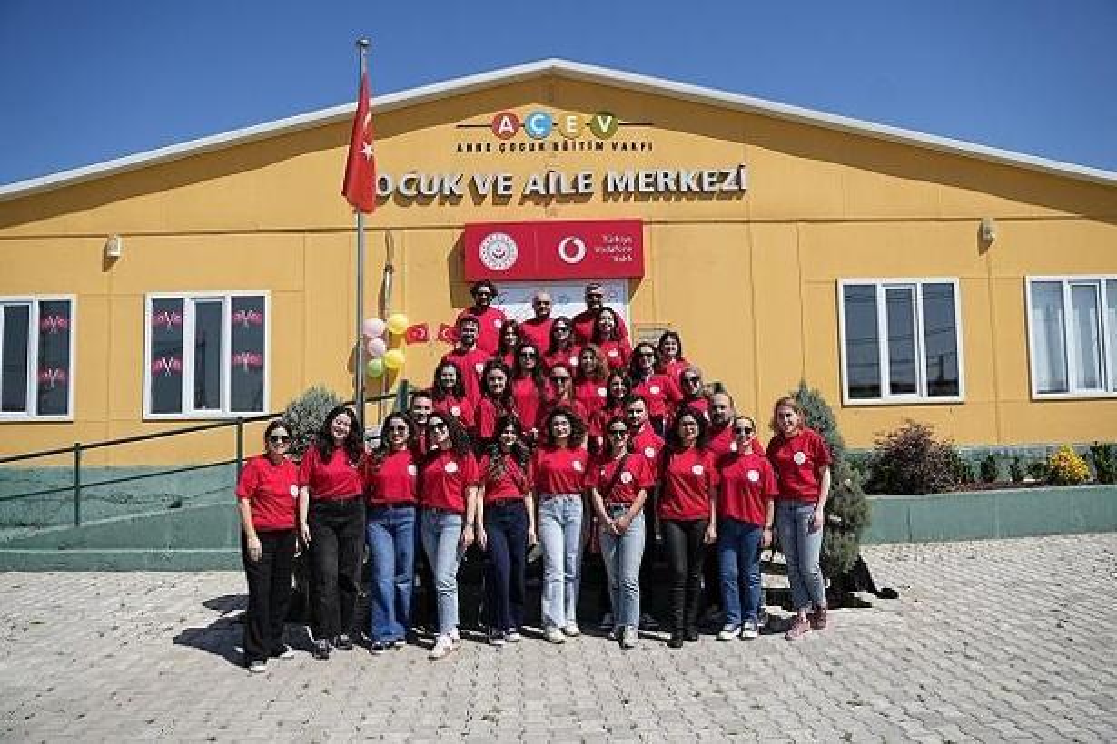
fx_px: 869
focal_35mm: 28
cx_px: 558
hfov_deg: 65.5
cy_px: 372
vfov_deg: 46.4
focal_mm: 28
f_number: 3.5
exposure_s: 1/2000
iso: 100
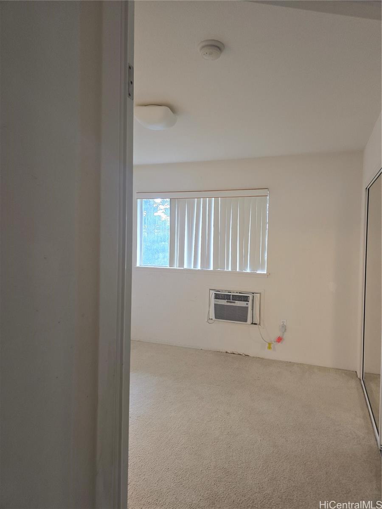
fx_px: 338
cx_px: 191
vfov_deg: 73.9
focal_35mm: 23
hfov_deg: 58.9
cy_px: 254
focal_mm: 6.3
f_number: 1.7
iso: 250
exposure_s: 1/120
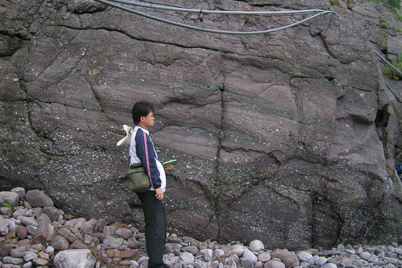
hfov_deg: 51.9
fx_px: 413
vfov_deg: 35.9
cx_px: 203
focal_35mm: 37
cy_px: 129
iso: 50
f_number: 2.8
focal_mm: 5.4
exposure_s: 1/206
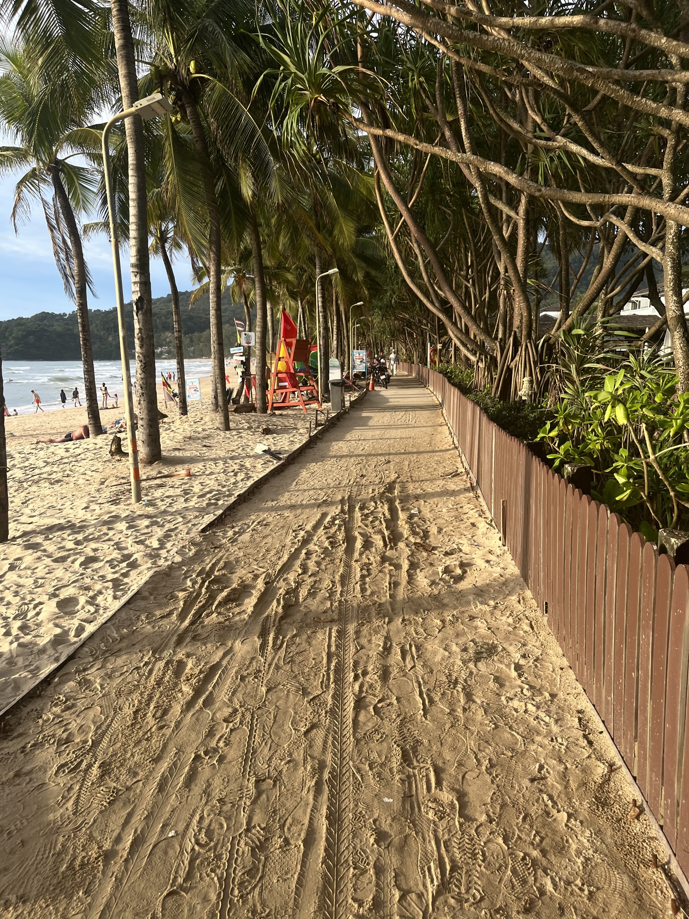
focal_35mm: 26
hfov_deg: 53.1
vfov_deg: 67.3
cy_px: 460
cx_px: 344
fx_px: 690
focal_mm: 5.1
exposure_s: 1/871
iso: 50
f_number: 1.6
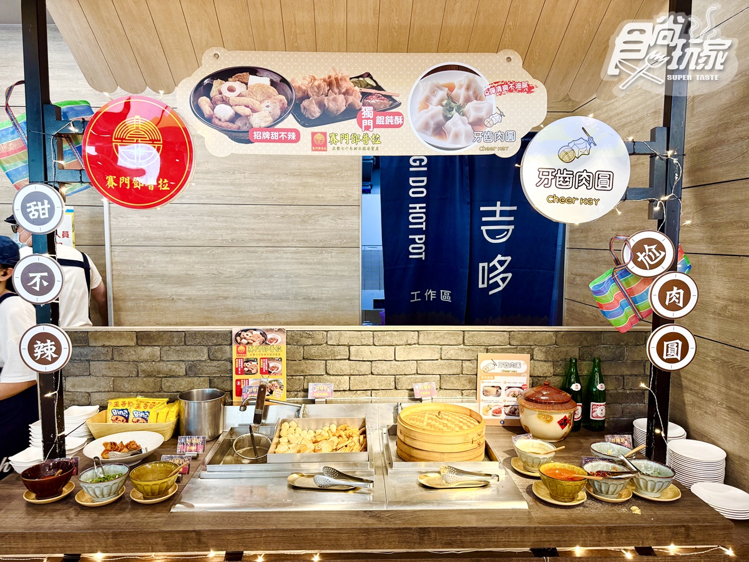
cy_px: 281
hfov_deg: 71.6
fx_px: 519
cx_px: 374
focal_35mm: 24
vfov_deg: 56.8
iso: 200
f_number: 1.78
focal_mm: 6.76
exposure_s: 1/120
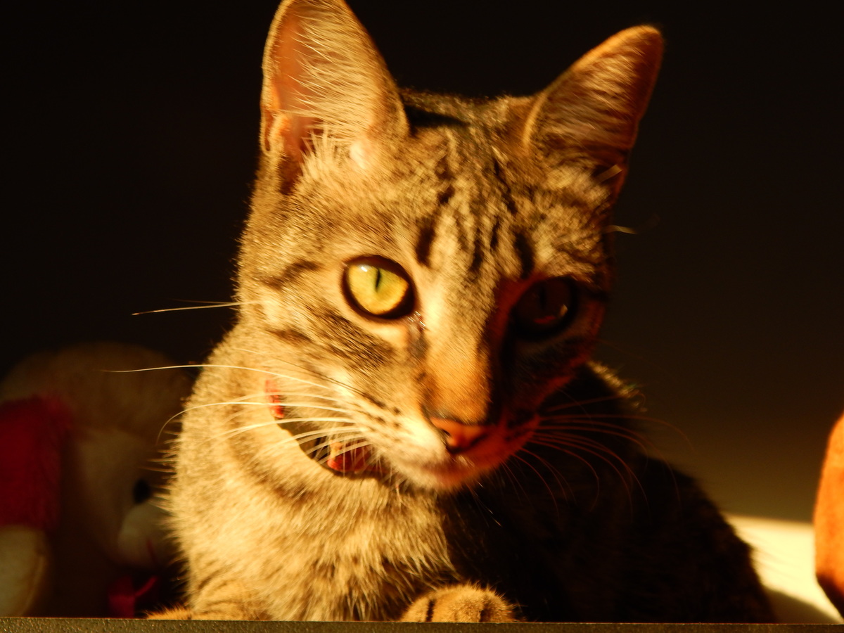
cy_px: 316
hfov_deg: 31.7
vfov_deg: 24.0
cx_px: 422
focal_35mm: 61
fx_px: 1487
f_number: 4
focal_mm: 10.9
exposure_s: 1/100
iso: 125
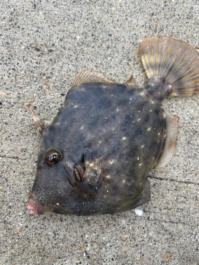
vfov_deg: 67.3
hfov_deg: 53.1
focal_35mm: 26
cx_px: 100
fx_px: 199
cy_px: 132
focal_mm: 5.1
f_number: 1.6
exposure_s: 1/140
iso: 64
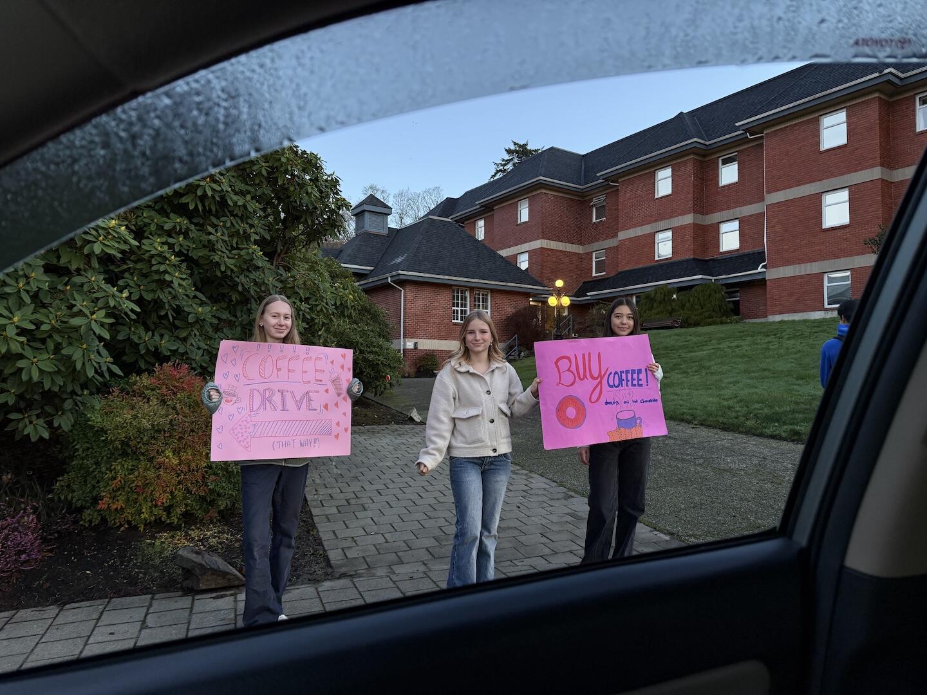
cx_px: 464
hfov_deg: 71.6
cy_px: 348
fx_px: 643
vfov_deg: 56.8
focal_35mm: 24
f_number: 1.78
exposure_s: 1/60
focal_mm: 6.76
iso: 200
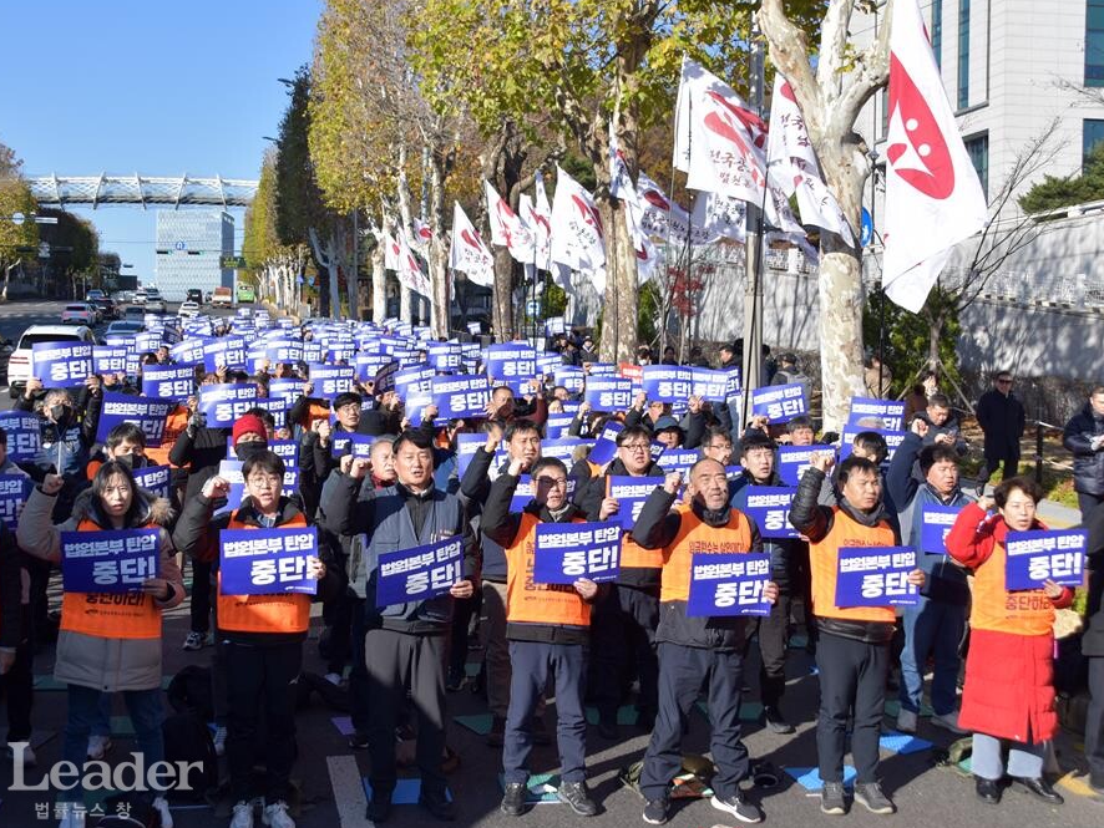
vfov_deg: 36.0
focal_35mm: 40
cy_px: 413
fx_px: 1276
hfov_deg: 46.7
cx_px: 486
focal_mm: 24
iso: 100
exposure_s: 1/320
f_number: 6.3
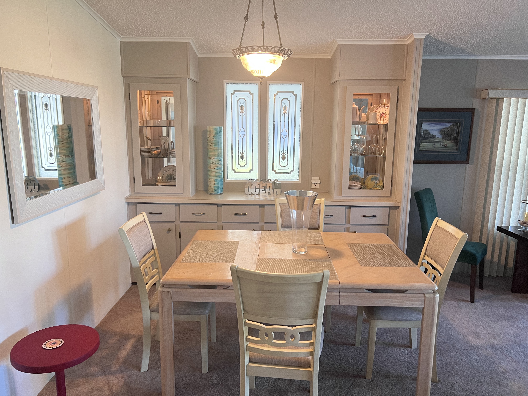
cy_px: 198
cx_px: 264
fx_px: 397
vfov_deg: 53.1
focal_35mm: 26
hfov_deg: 67.3
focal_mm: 5.7
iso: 125
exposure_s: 1/60
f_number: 1.5
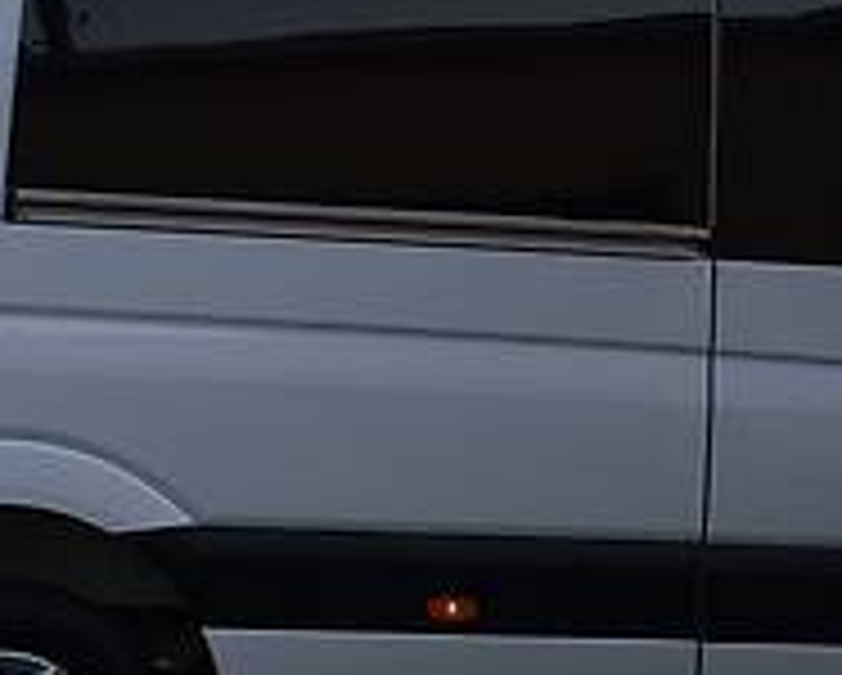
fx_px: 3018
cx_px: 716
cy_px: 490
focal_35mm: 121
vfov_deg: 12.7
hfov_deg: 15.7
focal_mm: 4.2
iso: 25
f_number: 2.2
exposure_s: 1/513
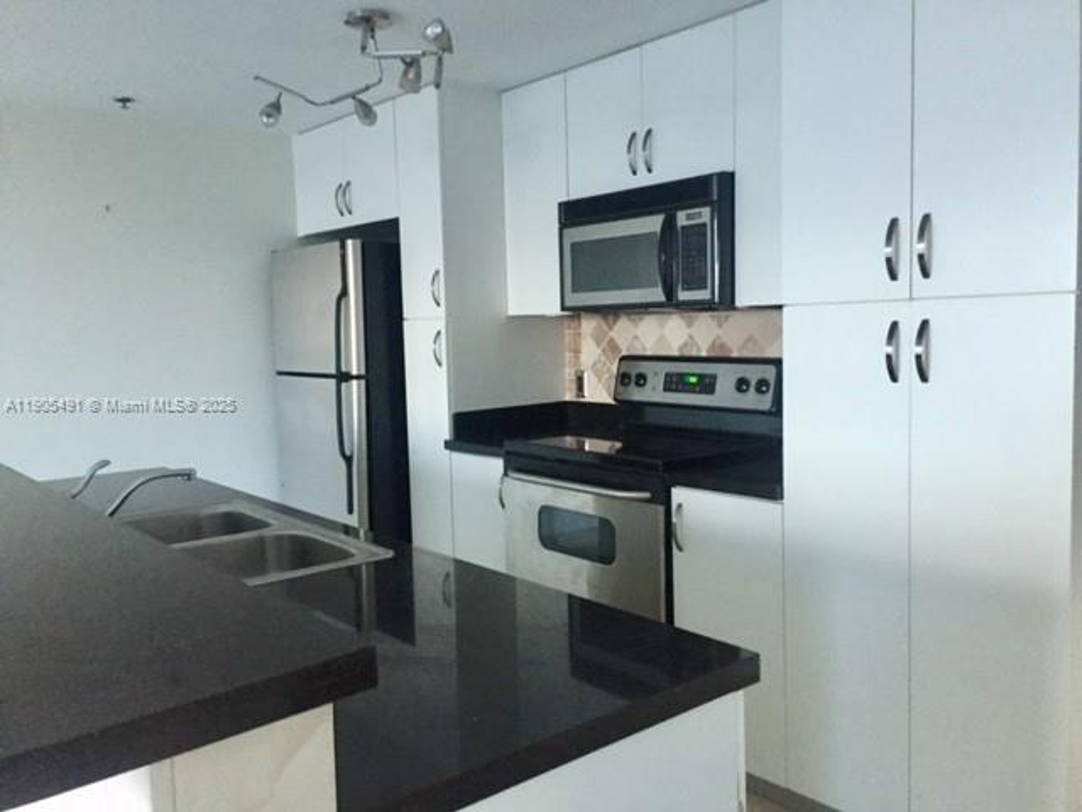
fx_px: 906
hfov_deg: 61.7
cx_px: 541
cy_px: 406
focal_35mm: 29
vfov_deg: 48.2
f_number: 2.2
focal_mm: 4.15
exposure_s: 1/24
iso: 250
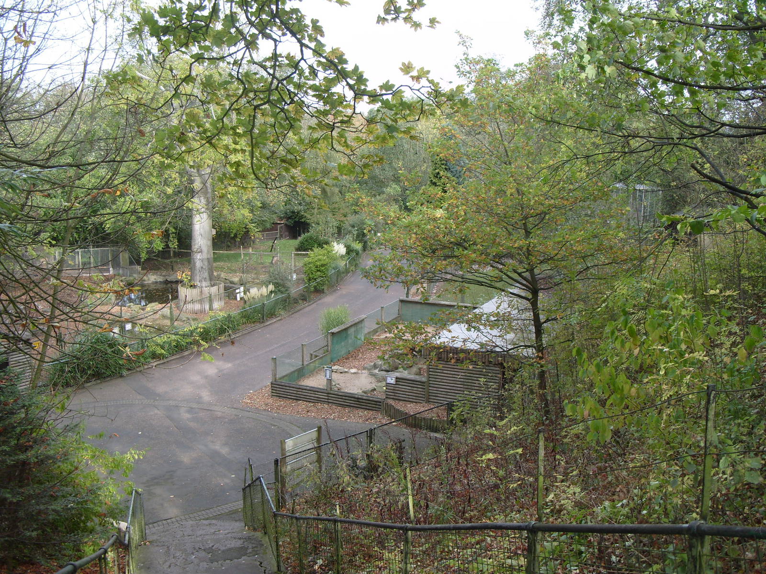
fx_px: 774
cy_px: 287
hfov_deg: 52.6
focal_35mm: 35
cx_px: 383
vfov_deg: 40.7
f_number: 2.8
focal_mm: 7.8
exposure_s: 1/125
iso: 80
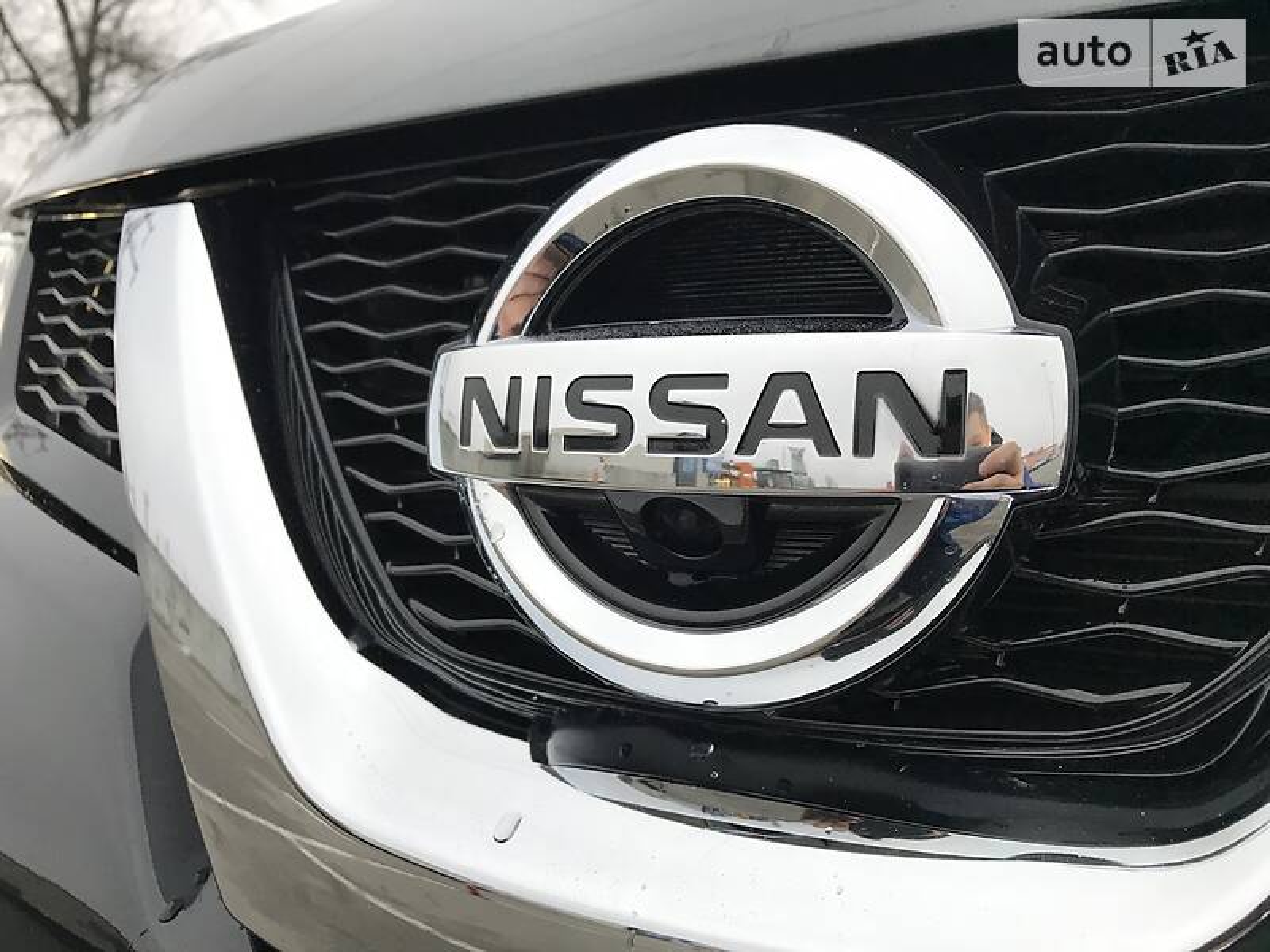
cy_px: 476
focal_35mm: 28
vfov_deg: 49.7
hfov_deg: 63.4
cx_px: 635
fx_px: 1027
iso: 32
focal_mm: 4
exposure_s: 1/33
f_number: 1.8
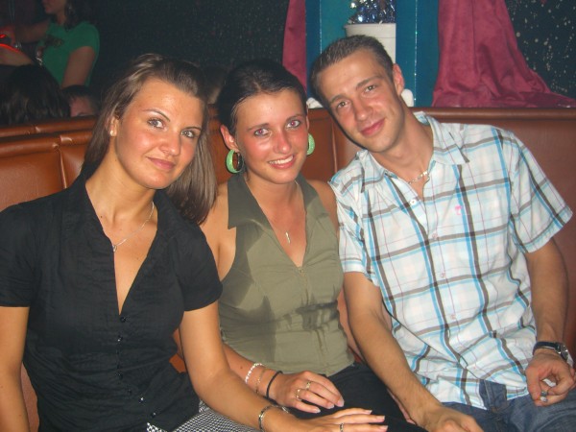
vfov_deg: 37.7
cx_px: 288
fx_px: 632
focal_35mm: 38
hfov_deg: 49.0
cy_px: 216
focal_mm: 7.9
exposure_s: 1/60
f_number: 2.8
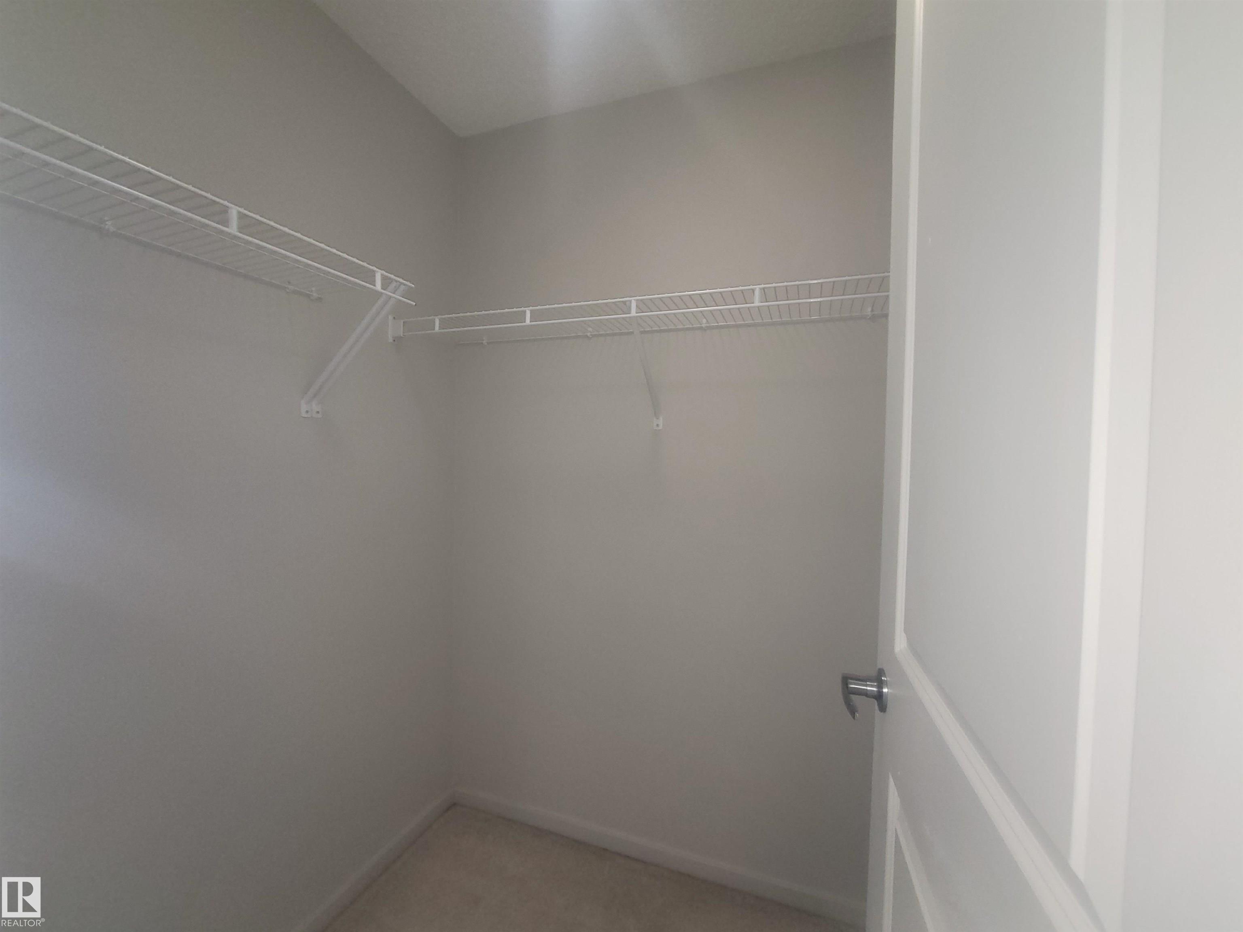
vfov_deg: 89.9
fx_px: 467
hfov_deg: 106.2
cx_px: 622
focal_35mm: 13
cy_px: 466
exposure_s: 1/60
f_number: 2.2
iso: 160
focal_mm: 2.2
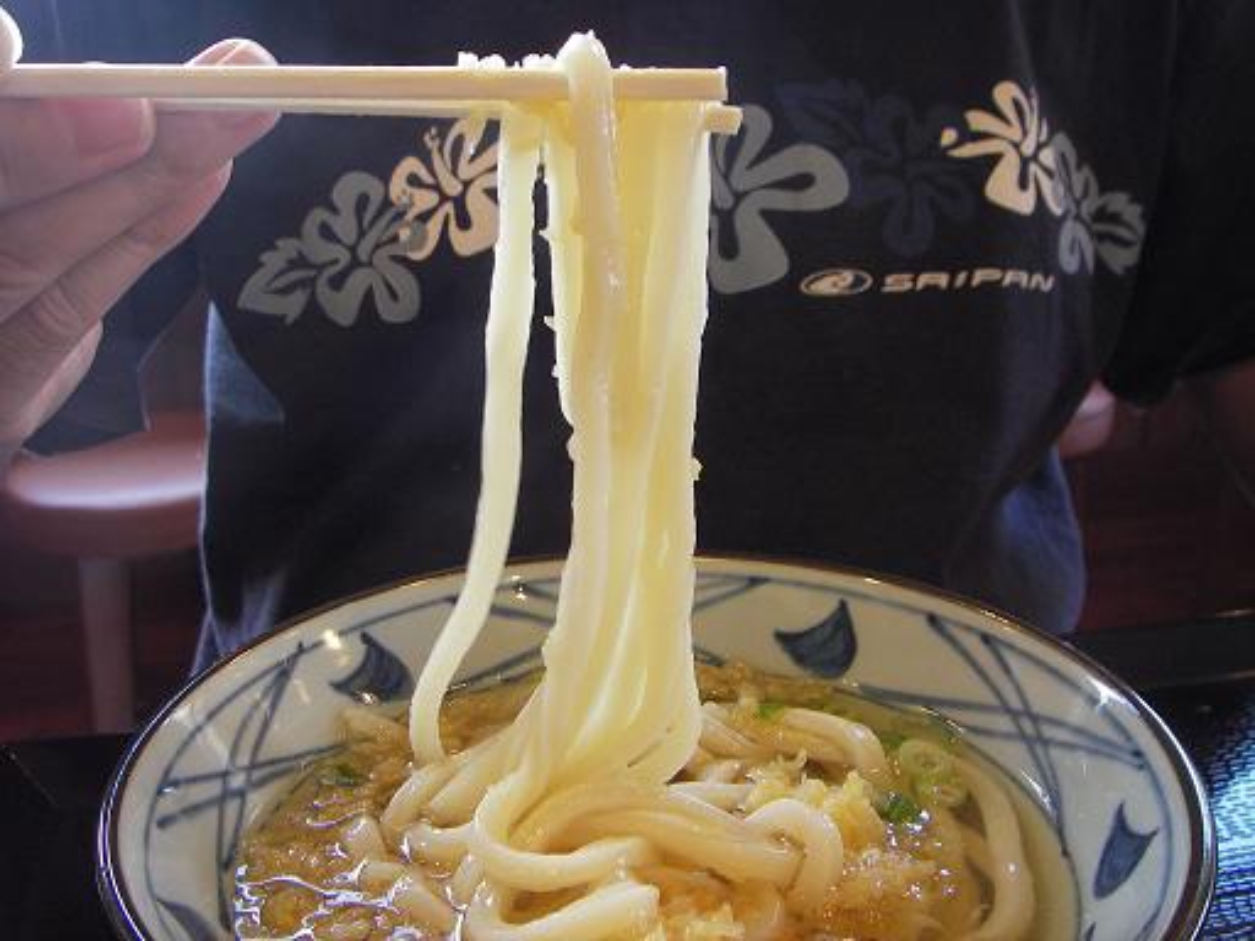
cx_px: 628
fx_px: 1378
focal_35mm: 38
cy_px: 470
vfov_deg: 37.7
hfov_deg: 49.0
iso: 100
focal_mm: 6.3
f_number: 3.3
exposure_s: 1/25
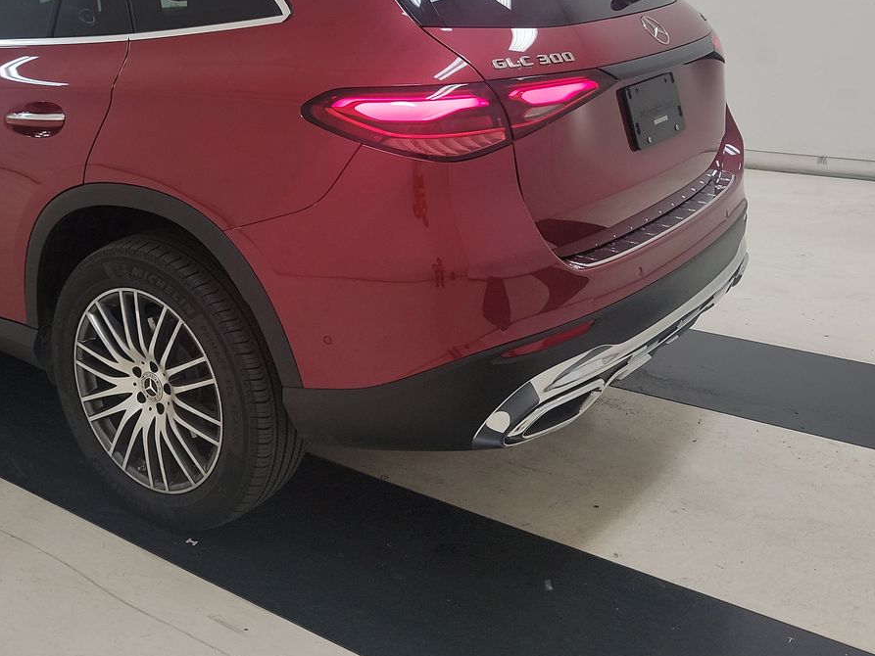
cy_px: 130
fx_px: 1087
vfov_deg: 32.7
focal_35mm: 43
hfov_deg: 42.7
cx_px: 234
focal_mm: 6.7
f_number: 1.8
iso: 52
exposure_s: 1/119
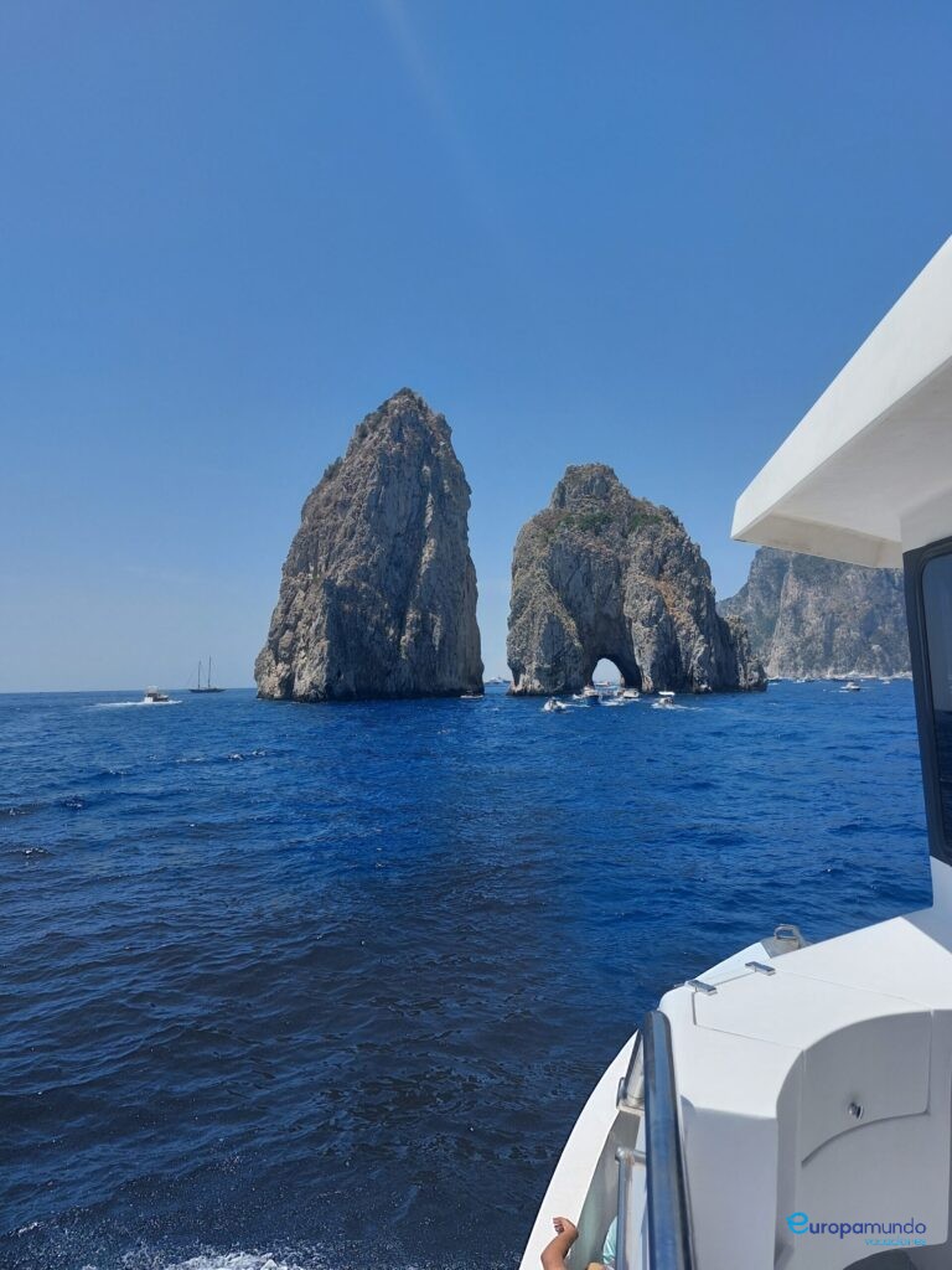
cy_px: 635
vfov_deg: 71.6
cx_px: 476
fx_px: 880
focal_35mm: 24
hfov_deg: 56.8
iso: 25
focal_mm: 5.23
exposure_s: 1/1167
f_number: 1.8
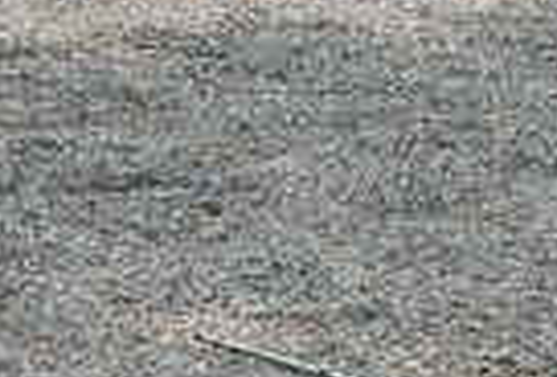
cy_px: 535
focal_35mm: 211
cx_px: -352
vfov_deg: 6.5
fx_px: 3279
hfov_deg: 9.4
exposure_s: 1/320
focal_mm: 32
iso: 250
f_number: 9
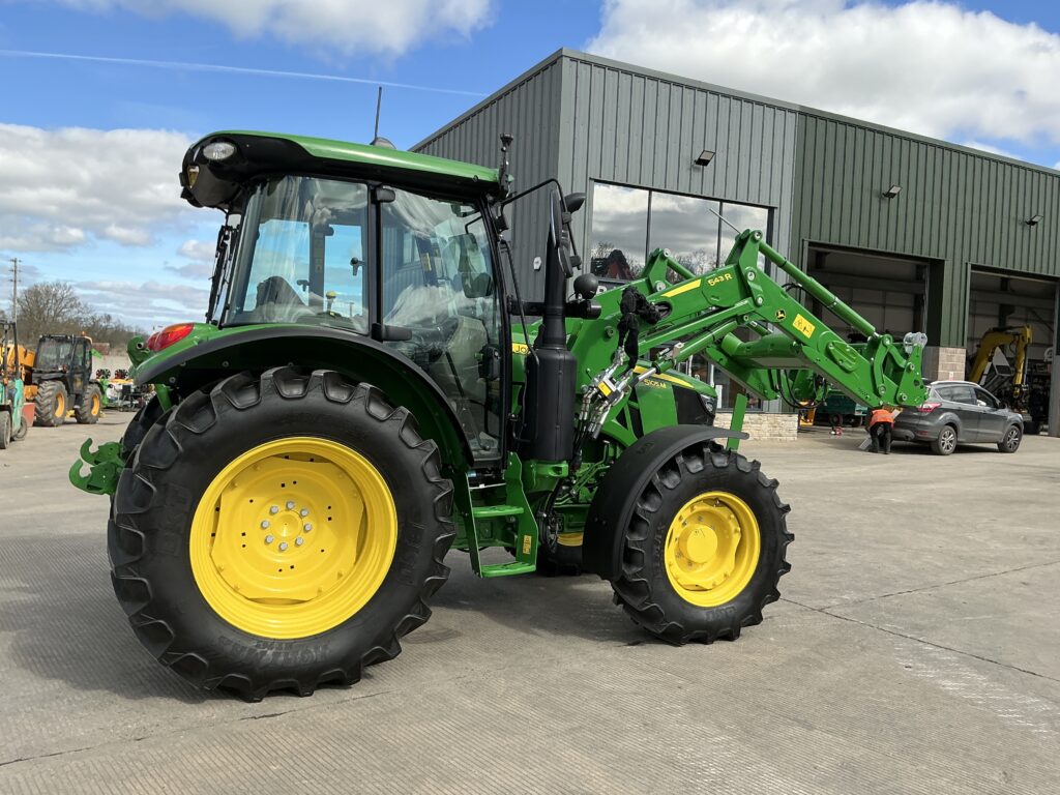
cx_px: 530
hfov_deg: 63.4
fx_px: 857
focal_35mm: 28
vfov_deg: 49.7
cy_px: 398
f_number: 1.8
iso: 25
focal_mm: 3
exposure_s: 1/1342
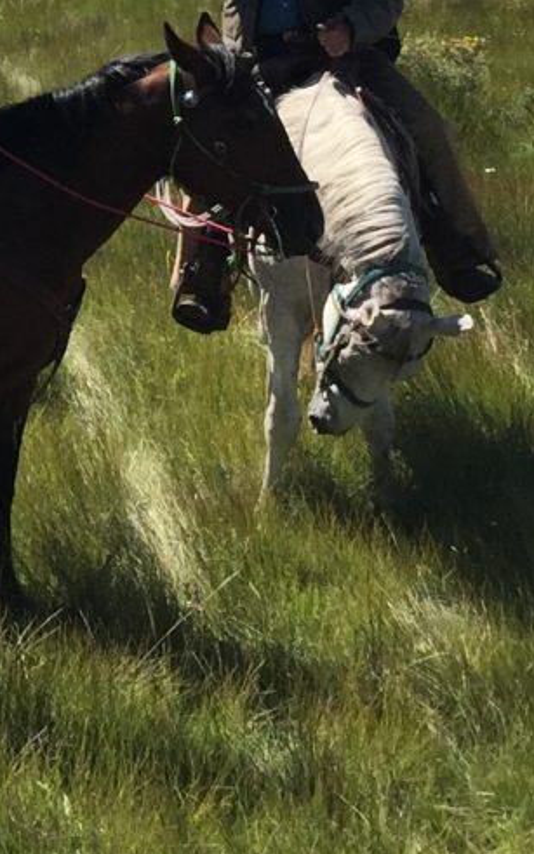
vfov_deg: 16.4
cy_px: -74
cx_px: -520
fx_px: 2887
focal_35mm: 124
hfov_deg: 9.8
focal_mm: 4.15
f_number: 2.2
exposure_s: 1/1721
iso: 32
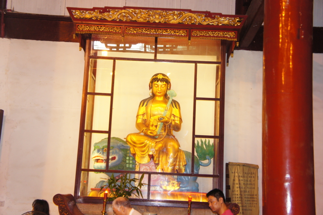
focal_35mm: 52
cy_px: 108
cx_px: 162
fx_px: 471
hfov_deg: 37.9
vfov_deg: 25.7
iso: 640
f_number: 4.5
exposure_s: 1/60
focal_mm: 35
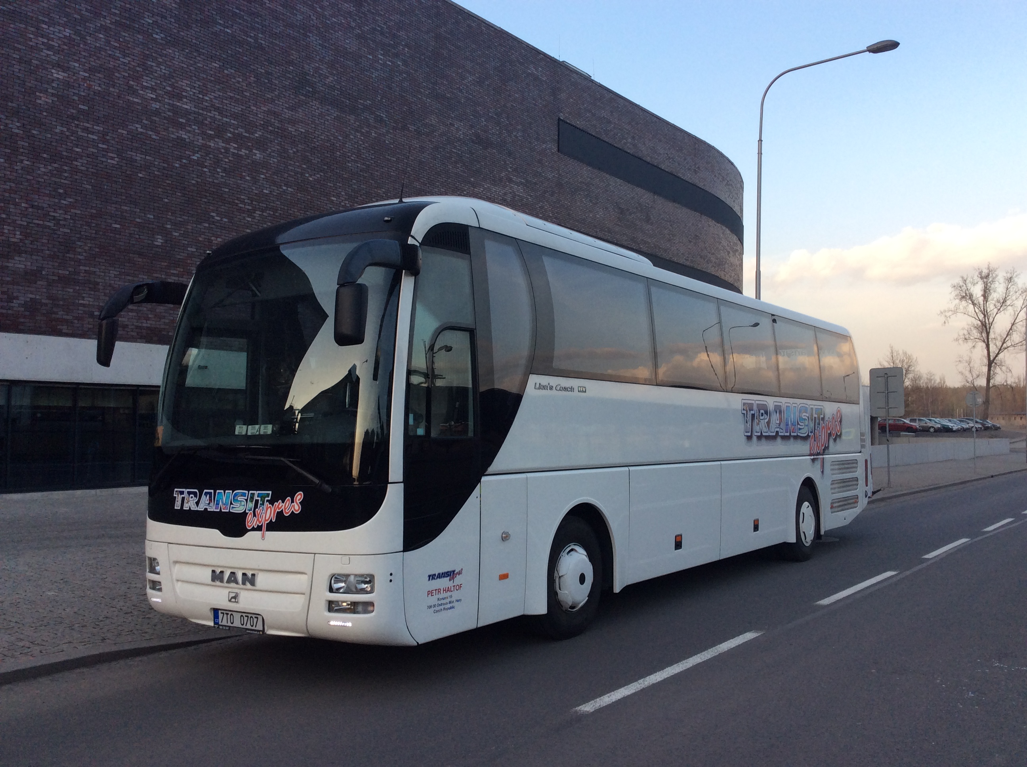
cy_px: 384
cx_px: 514
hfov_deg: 56.9
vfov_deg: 44.1
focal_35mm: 32
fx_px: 948
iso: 32
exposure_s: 1/196
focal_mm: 3.3
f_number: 2.4
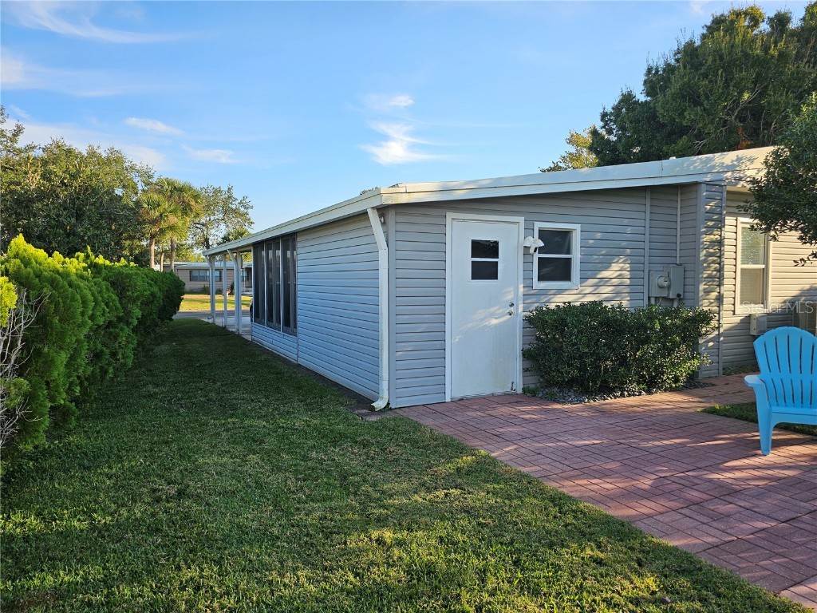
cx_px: 408
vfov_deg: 58.9
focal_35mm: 23
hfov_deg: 73.9
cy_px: 306
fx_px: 543
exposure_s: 1/308
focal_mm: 6.3
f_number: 1.7
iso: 10
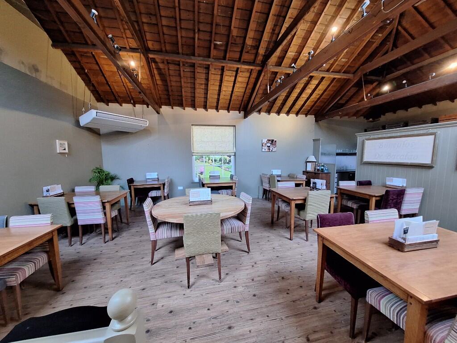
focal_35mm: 13
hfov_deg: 106.2
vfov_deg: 89.9
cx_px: 228
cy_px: 172
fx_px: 172
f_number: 2.2
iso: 400
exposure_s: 1/25
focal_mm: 1.74
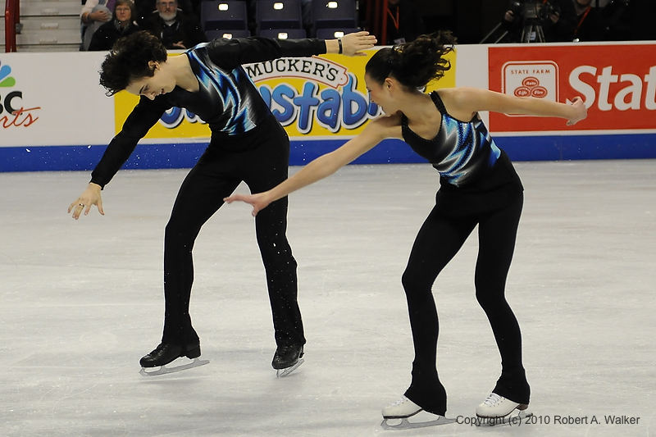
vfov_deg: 13.0
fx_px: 1913
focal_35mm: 105
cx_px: 328
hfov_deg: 19.5
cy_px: 218
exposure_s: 1/1250
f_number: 2.8
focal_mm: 70
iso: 1000
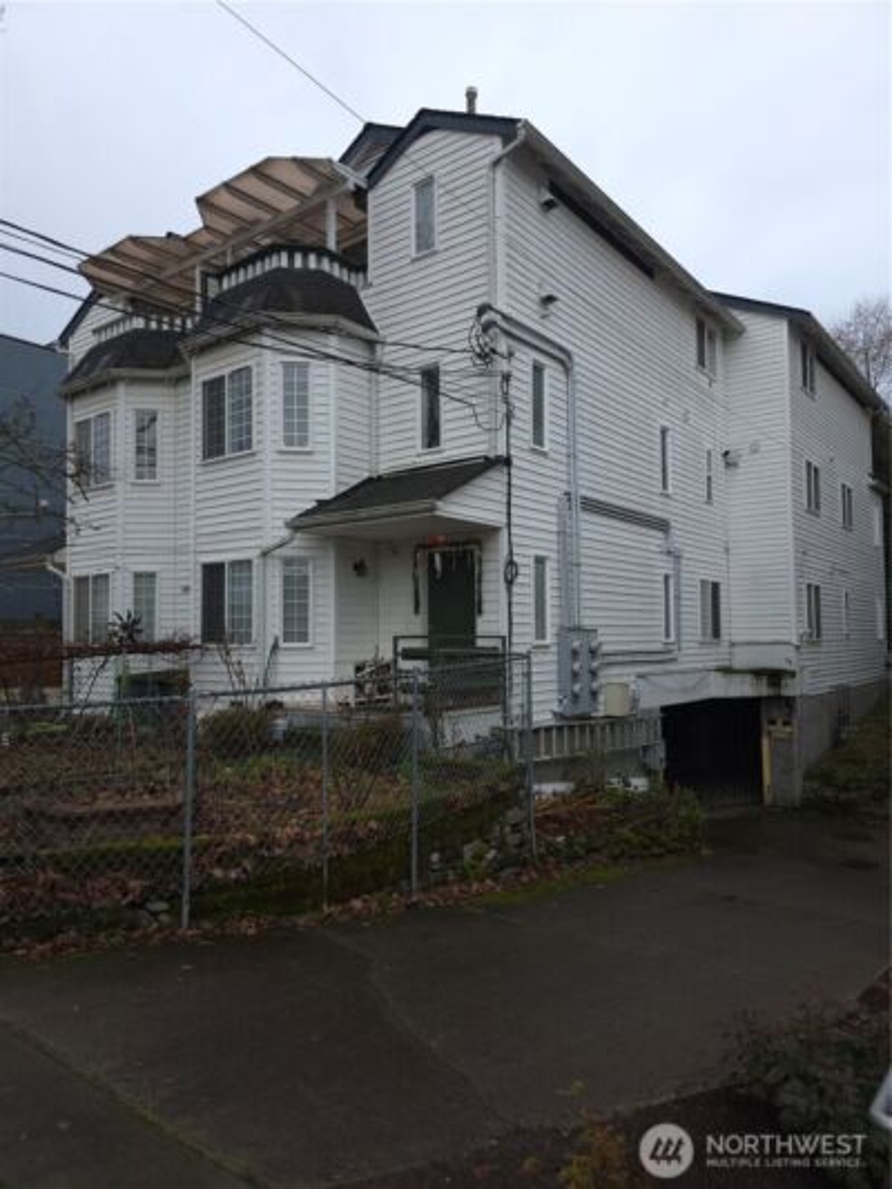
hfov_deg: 58.9
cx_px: 446
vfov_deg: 73.9
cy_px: 594
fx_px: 790
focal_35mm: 23
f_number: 1.7
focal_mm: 6.3
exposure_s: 1/60
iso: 12
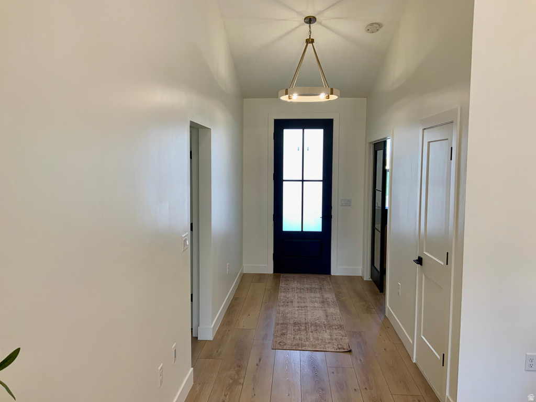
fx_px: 449
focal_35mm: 29
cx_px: 268
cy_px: 201
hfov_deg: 61.7
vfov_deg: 48.2
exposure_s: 1/120
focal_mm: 3
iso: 50
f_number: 1.8
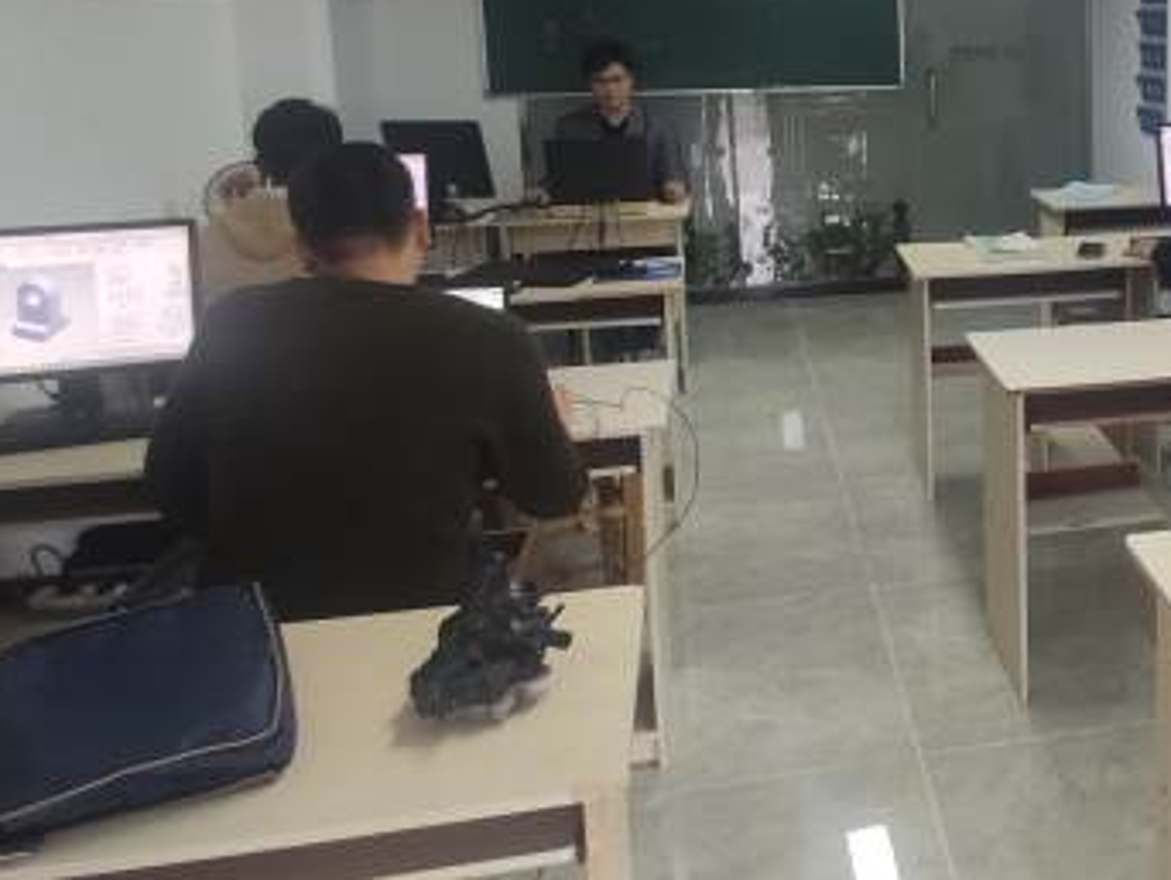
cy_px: 212
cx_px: 1029
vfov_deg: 39.6
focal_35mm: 35
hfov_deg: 47.8
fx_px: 1185
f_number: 2.2
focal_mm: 2.25
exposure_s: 1/50
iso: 615
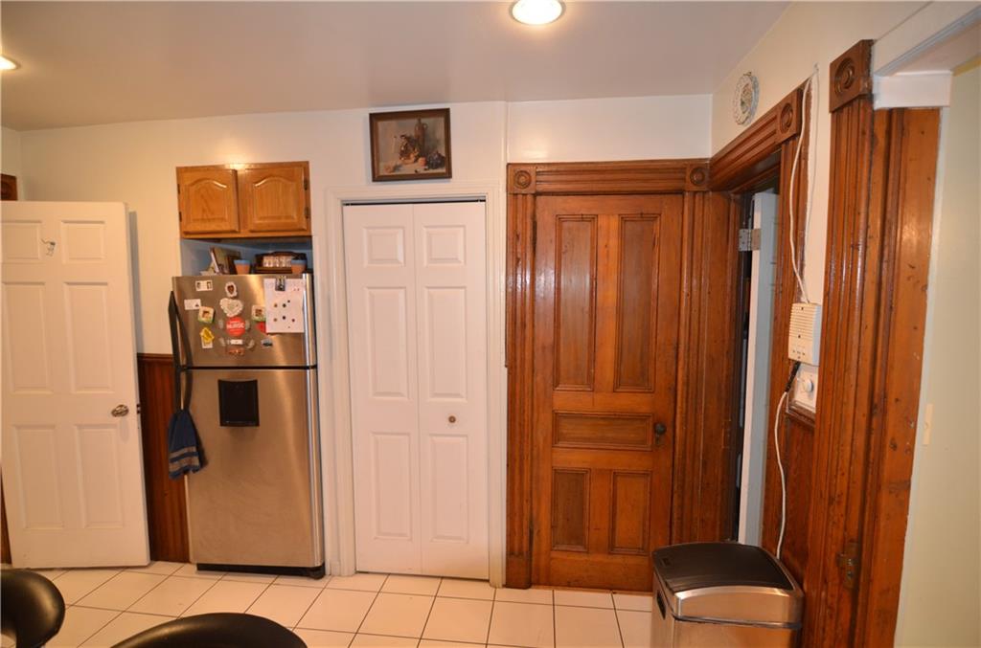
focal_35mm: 16
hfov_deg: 95.1
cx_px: 490
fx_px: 448
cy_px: 324
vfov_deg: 71.7
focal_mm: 11
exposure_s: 1/60
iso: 800
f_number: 2.8
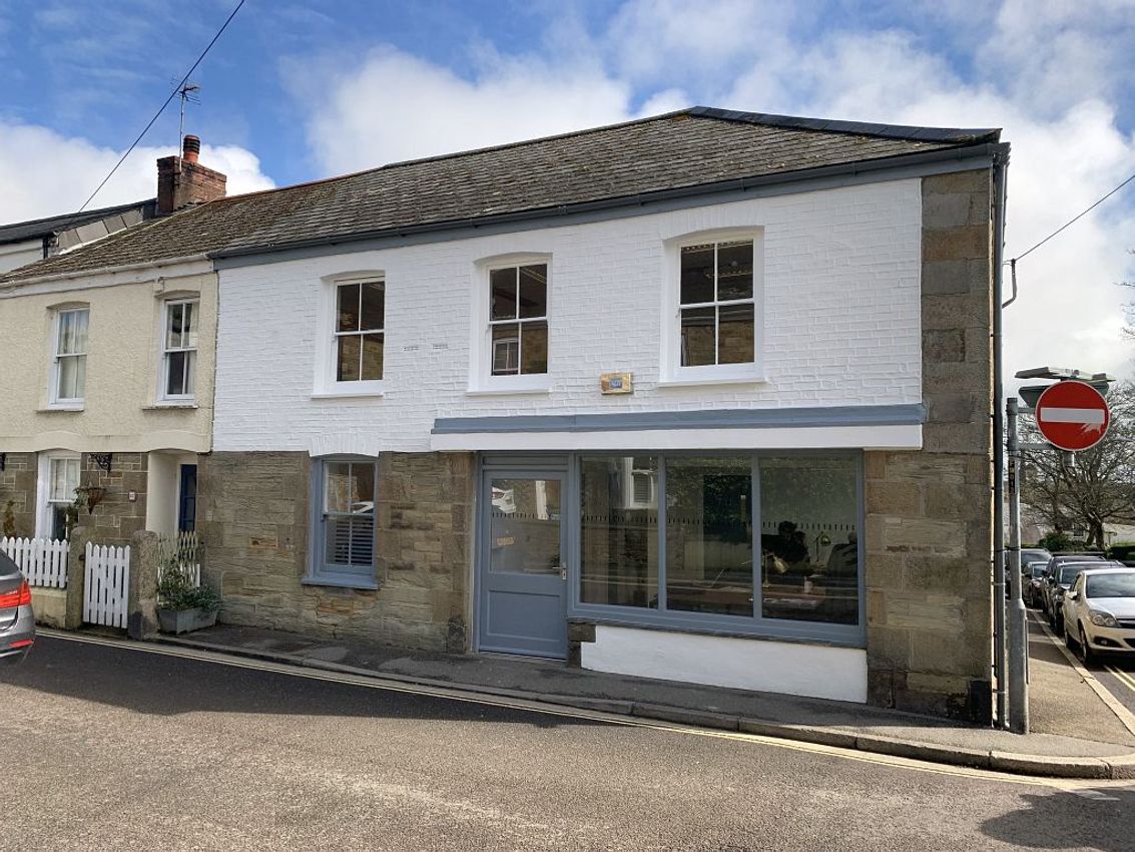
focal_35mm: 26
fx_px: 853
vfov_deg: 53.1
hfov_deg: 67.3
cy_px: 426
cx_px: 568
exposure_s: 1/1560
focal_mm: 4.25
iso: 25
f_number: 1.8
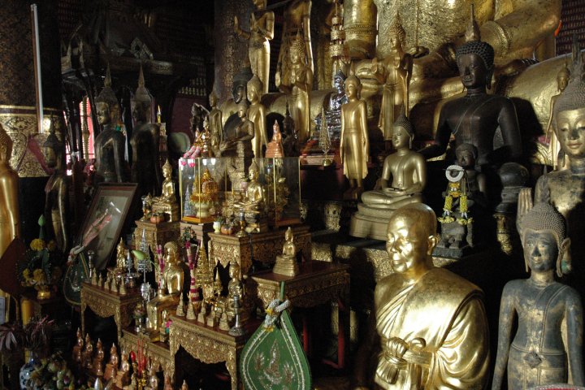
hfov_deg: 57.2
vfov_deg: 40.0
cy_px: 195
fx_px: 536
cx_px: 292
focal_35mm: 33
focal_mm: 22
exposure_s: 1/13
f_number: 3.8
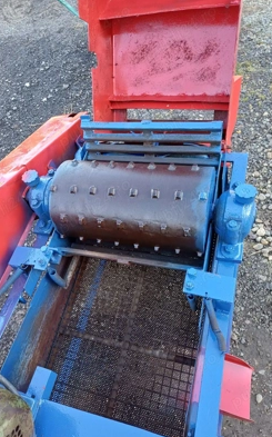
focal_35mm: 27
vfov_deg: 68.4
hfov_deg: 45.8
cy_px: 220
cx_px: 117
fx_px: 321
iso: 64
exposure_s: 1/60.2
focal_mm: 4.65
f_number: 1.8
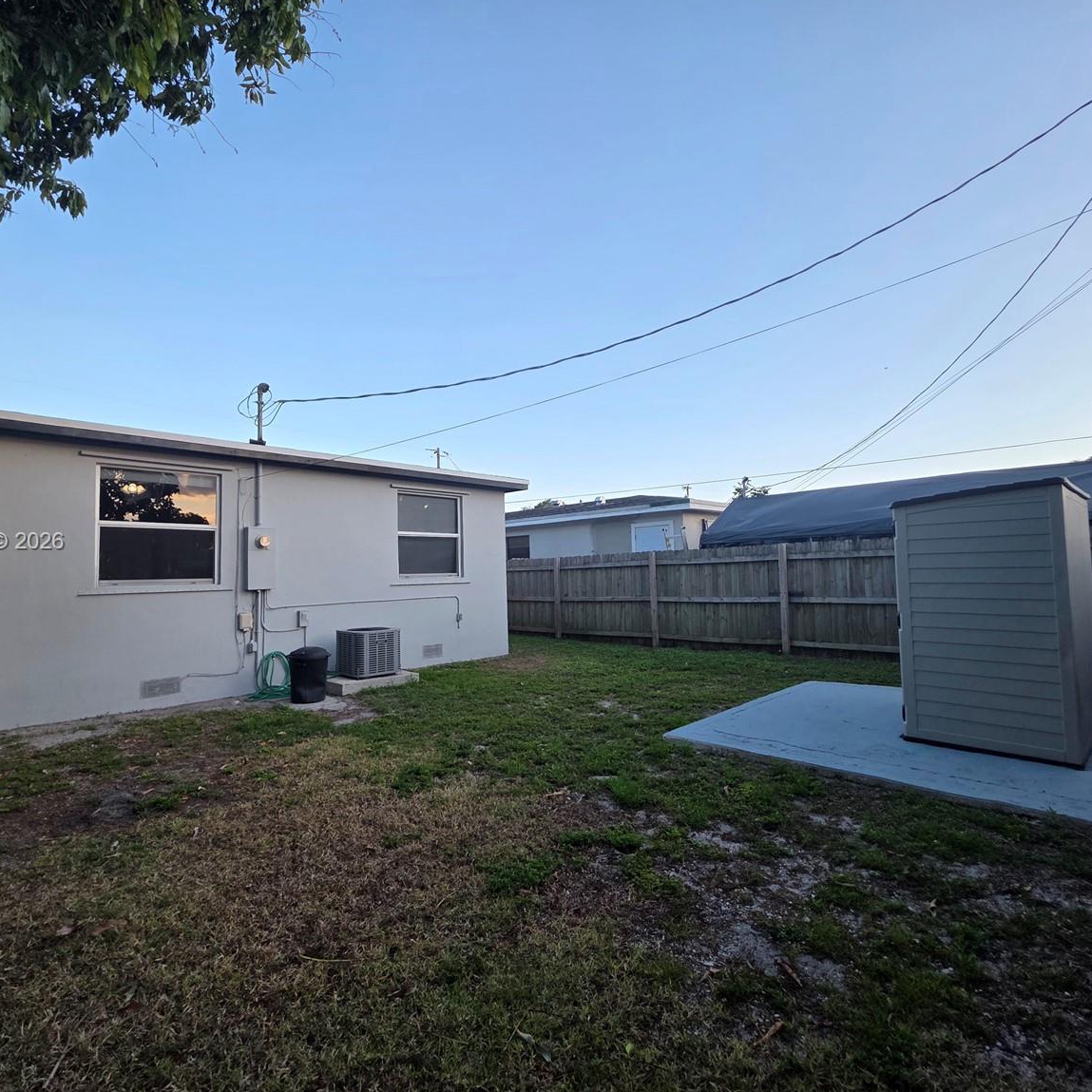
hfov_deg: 87.4
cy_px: 543
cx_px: 528
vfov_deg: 87.4
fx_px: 571
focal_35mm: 16
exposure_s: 1/500
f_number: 1.9
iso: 40
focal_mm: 2.2
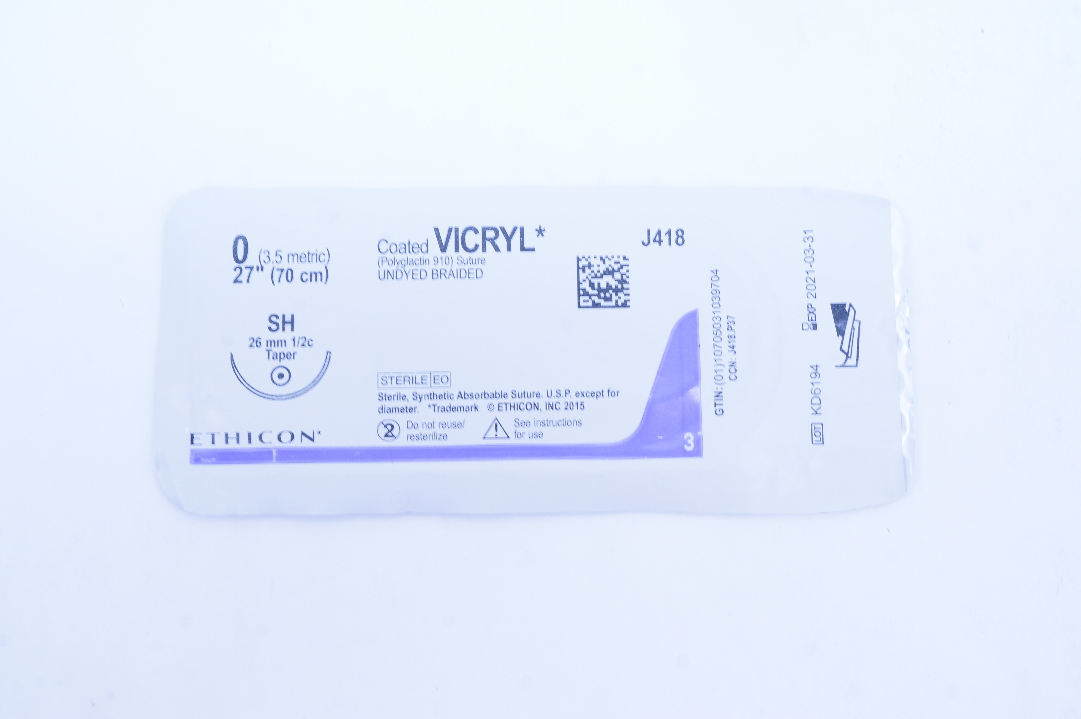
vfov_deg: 30.8
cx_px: 540
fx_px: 1305
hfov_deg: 45.0
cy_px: 360
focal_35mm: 44
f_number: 13
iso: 400
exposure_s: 1/10
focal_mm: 29
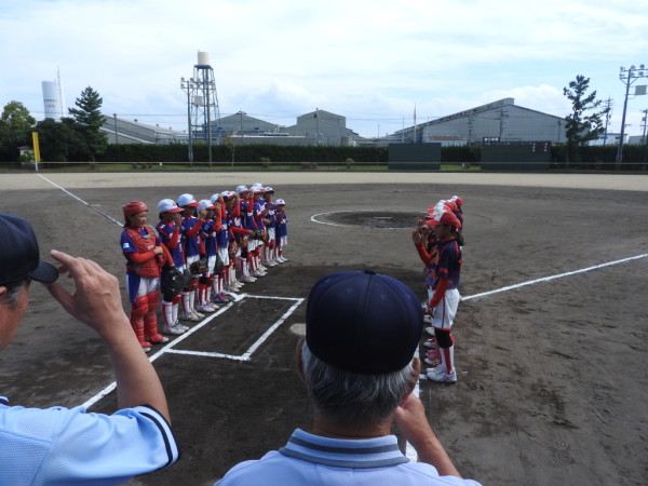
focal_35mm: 24
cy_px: 243
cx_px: 324
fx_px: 449
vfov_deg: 56.8
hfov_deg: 71.6
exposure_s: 1/800
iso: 100
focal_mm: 4.3
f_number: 3.3
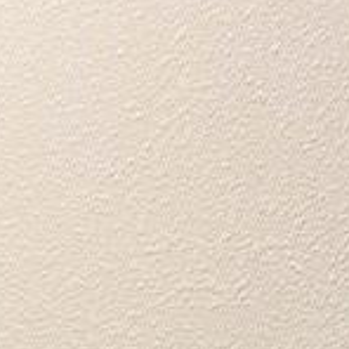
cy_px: 856
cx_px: -486
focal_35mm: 159
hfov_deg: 9.7
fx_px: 1814
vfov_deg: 9.6
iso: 400
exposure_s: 1/60
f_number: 1.8
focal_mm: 4.25
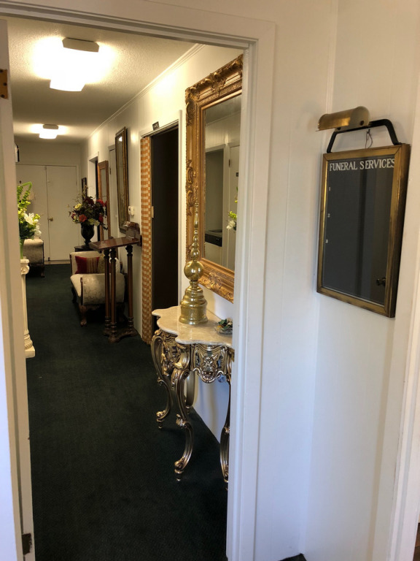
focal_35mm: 28
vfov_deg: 63.4
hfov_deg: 49.7
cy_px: 280
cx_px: 210
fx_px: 453
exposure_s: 1/17
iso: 40
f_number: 1.8
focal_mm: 4
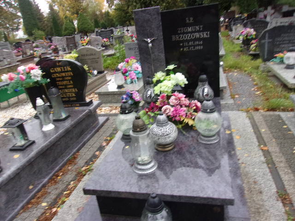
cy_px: 110
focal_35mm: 27
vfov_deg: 51.4
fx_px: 230
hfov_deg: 65.3
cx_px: 148
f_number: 3
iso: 129
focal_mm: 4.9
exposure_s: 1/34
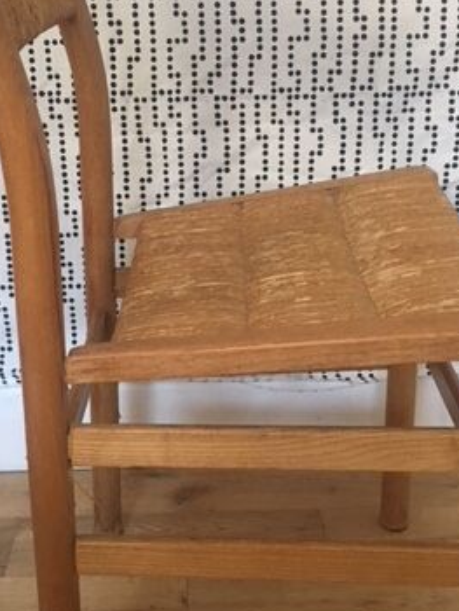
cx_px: 206
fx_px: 936
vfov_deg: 36.1
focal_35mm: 53
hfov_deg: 27.5
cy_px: 300
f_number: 2.2
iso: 200
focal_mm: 4.15
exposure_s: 1/25
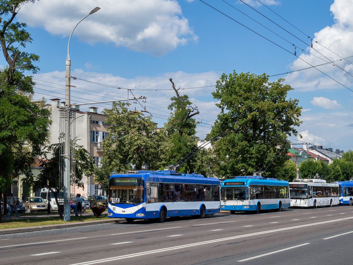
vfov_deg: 27.5
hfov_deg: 36.1
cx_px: 196
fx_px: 540
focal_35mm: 53
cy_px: 133
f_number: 11
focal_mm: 32
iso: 280
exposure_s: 1/500
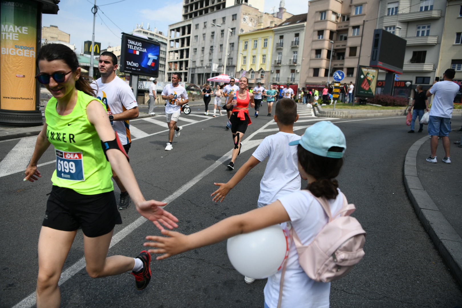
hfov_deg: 73.7
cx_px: 231
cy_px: 154
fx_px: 308
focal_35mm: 24
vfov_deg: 53.1
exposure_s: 1/8000
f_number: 3.2
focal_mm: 24
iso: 400
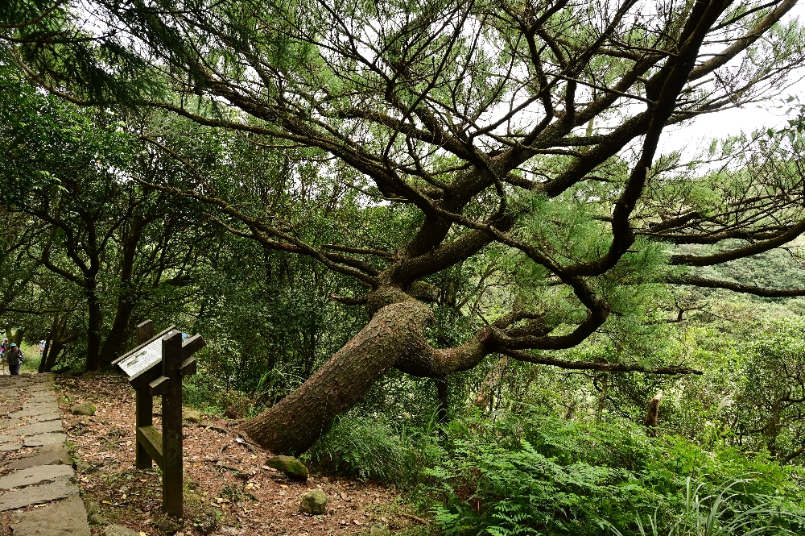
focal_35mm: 24
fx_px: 536
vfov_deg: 53.1
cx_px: 402
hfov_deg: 73.8
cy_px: 268
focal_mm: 24
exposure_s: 1/200
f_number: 7.1
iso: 640
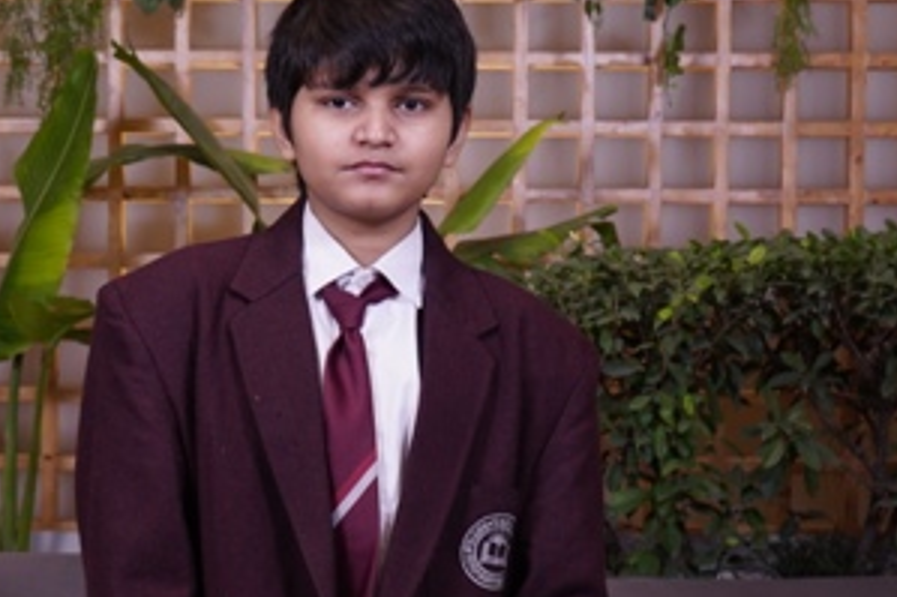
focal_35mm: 69
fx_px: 1718
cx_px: 378
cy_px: 364
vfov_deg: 19.7
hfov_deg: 29.2
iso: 500
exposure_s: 1/125
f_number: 5
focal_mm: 31
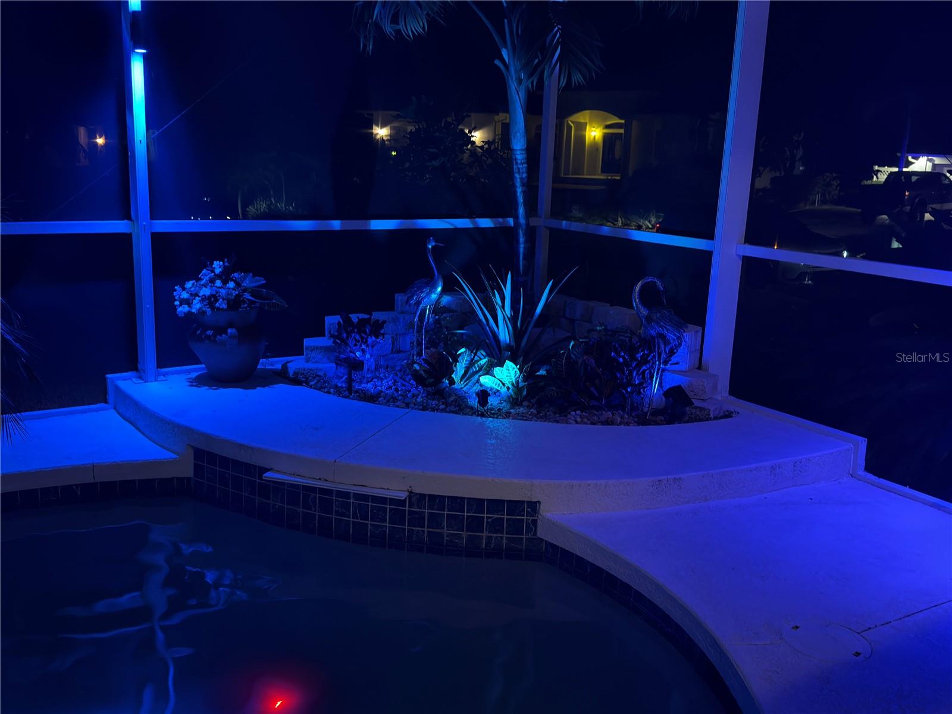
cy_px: 357
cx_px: 476
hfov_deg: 52.6
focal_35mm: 35
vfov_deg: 40.7
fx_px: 963
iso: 800
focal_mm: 6.76
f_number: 1.78
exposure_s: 1/19
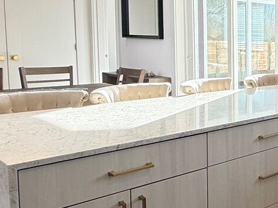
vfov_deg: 30.0
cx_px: 383
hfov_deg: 29.6
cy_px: 70
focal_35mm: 48
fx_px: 385
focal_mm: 2.22
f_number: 2.2
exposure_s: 1/120
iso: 125
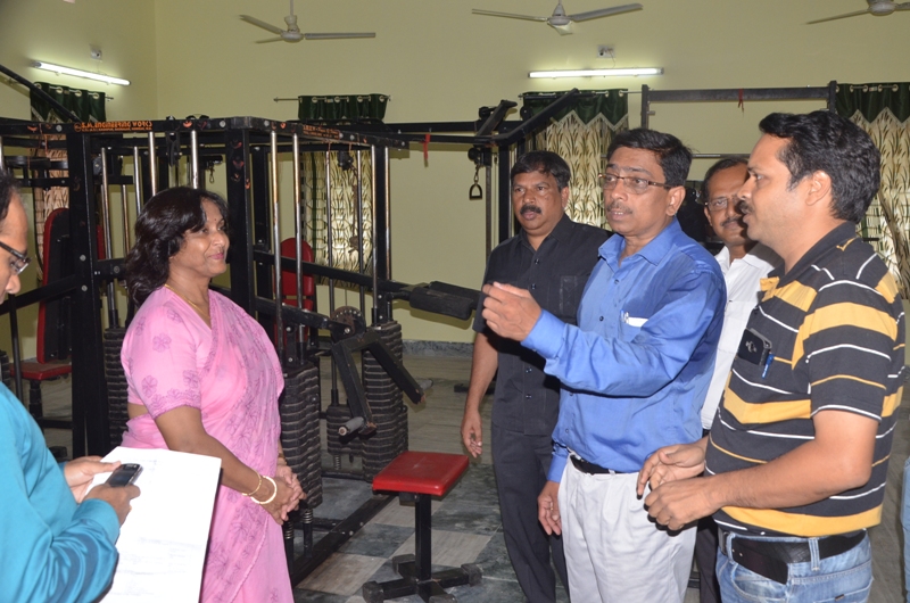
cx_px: 455
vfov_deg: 36.7
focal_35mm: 36
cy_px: 302
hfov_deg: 53.2
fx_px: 908
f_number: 7.1
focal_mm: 24
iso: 640
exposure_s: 1/125
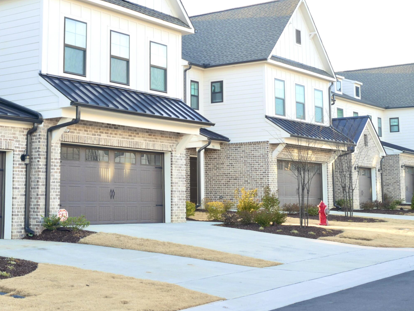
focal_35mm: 60
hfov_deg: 32.0
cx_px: 149
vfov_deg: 24.3
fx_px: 718
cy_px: 93
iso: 200
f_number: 4
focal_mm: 20
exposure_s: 1/200
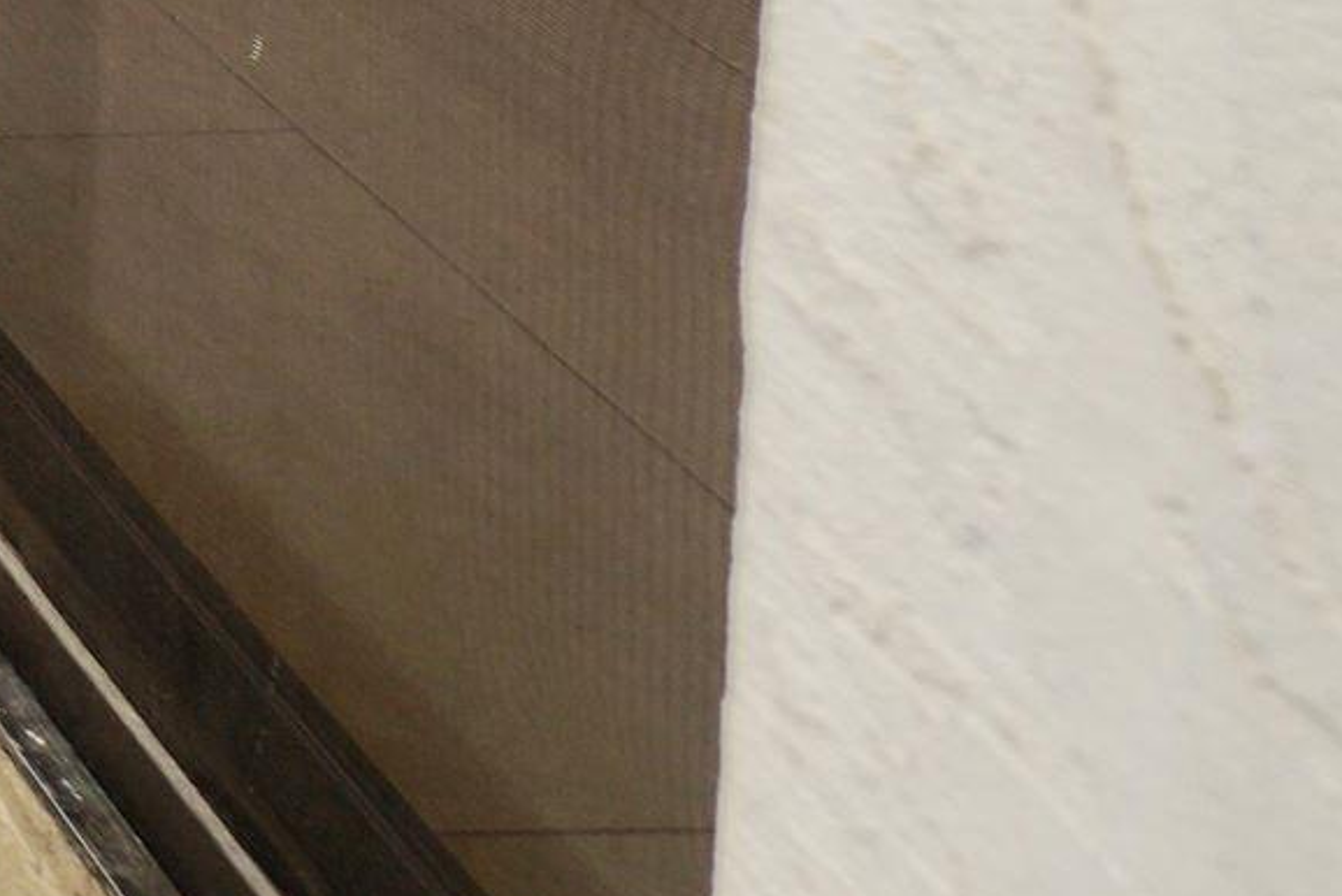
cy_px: -1265
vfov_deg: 12.3
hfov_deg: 16.0
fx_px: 3269
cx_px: -1586
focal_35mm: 88
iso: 100
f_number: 5.6
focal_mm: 11
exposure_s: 1/125
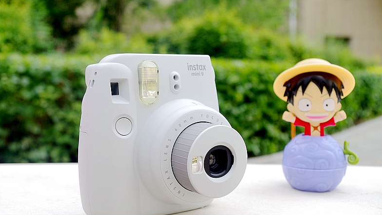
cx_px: 187
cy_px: 105
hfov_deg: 45.5
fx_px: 456
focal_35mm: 45
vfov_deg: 26.5
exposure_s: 1/125
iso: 100
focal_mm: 28.13
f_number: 5
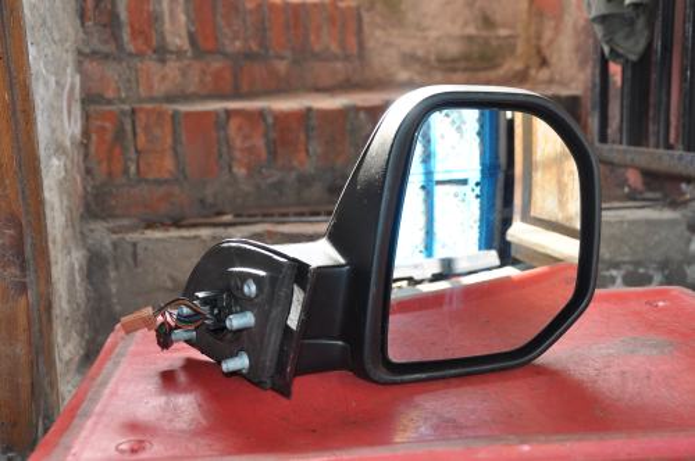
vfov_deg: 29.8
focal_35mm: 45
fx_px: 868
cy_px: 230
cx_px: 348
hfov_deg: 43.7
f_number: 4.2
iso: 400
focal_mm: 30
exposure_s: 1/200
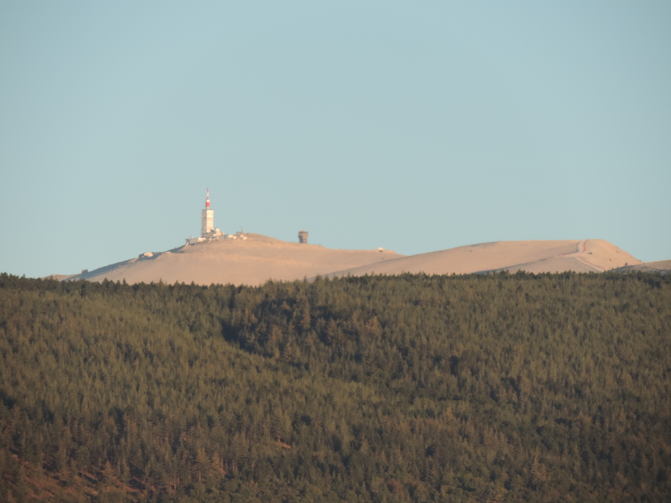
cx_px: 336
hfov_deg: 4.0
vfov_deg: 3.0
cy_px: 252
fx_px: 9692
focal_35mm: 500
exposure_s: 1/250
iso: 125
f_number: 4.9
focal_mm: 89.1
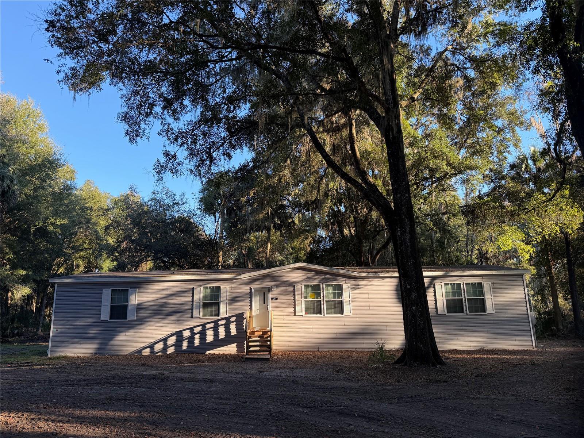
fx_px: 405
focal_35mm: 24
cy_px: 219
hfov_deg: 71.6
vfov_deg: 56.8
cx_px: 292
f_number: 1.78
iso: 100
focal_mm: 6.76
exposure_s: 1/575
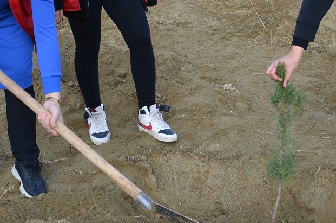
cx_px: 188
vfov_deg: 15.5
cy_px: 24
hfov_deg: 23.4
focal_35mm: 87
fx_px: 810
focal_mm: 24
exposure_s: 1/200
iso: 200
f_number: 7.1
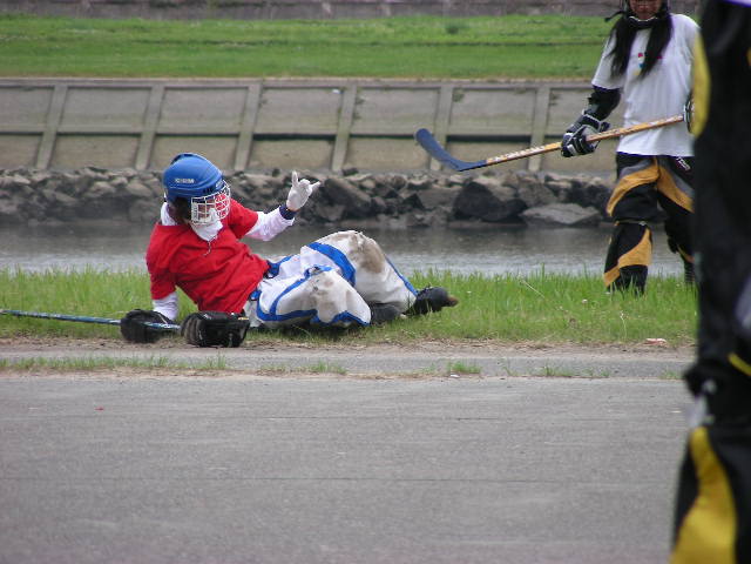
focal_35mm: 380
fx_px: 8244
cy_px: 282
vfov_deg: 3.9
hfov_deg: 5.2
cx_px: 376
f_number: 3.5
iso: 50
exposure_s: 1/160
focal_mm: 63.3
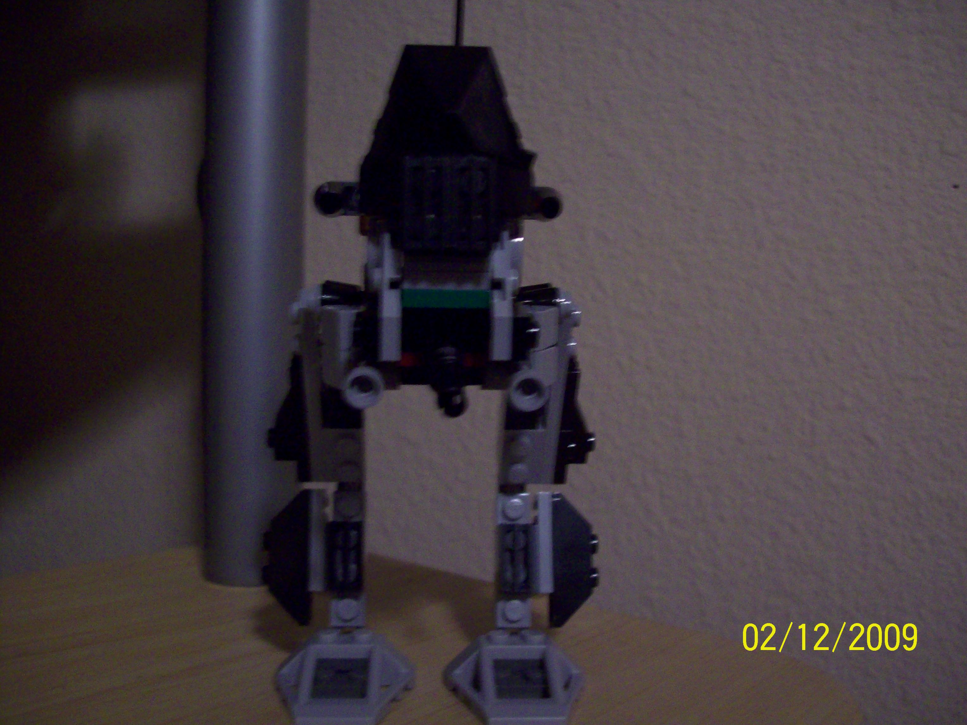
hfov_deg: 51.4
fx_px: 1006
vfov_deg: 39.7
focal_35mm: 36
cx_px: 484
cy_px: 362
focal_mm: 6
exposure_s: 1/8
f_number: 2.7
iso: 200
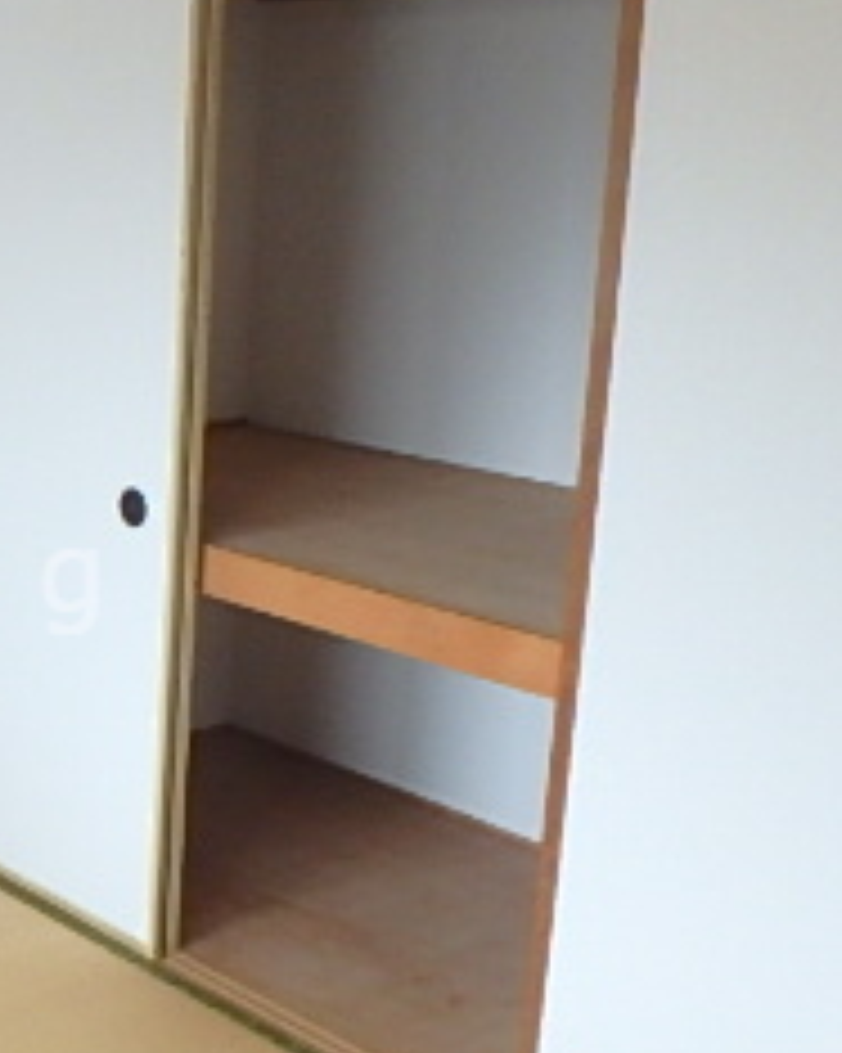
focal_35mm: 56
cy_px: 580
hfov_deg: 24.4
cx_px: -185
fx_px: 1746
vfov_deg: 33.6
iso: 500
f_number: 3.5
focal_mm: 3.7
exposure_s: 1/30
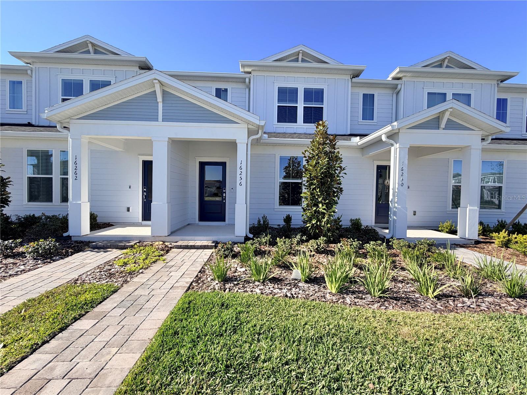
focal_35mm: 14
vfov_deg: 85.7
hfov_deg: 102.1
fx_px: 213
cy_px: 198
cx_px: 264
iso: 32
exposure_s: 1/770
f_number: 2.2
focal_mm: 2.22
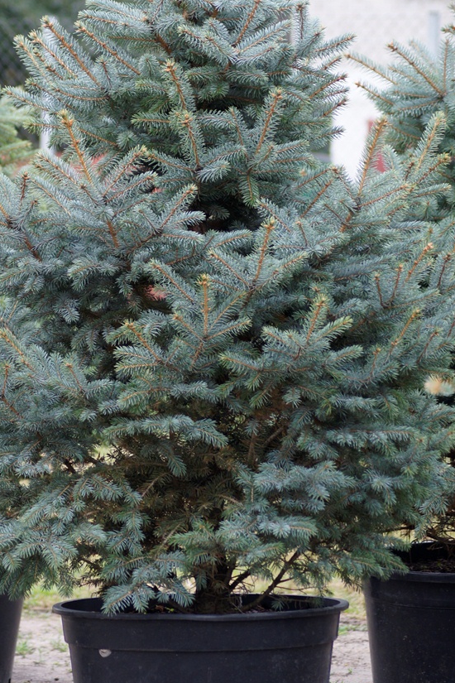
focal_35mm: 222
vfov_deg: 9.3
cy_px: 265
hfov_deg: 6.2
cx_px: 175
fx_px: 4208
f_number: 4
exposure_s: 1/160
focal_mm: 85
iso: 200
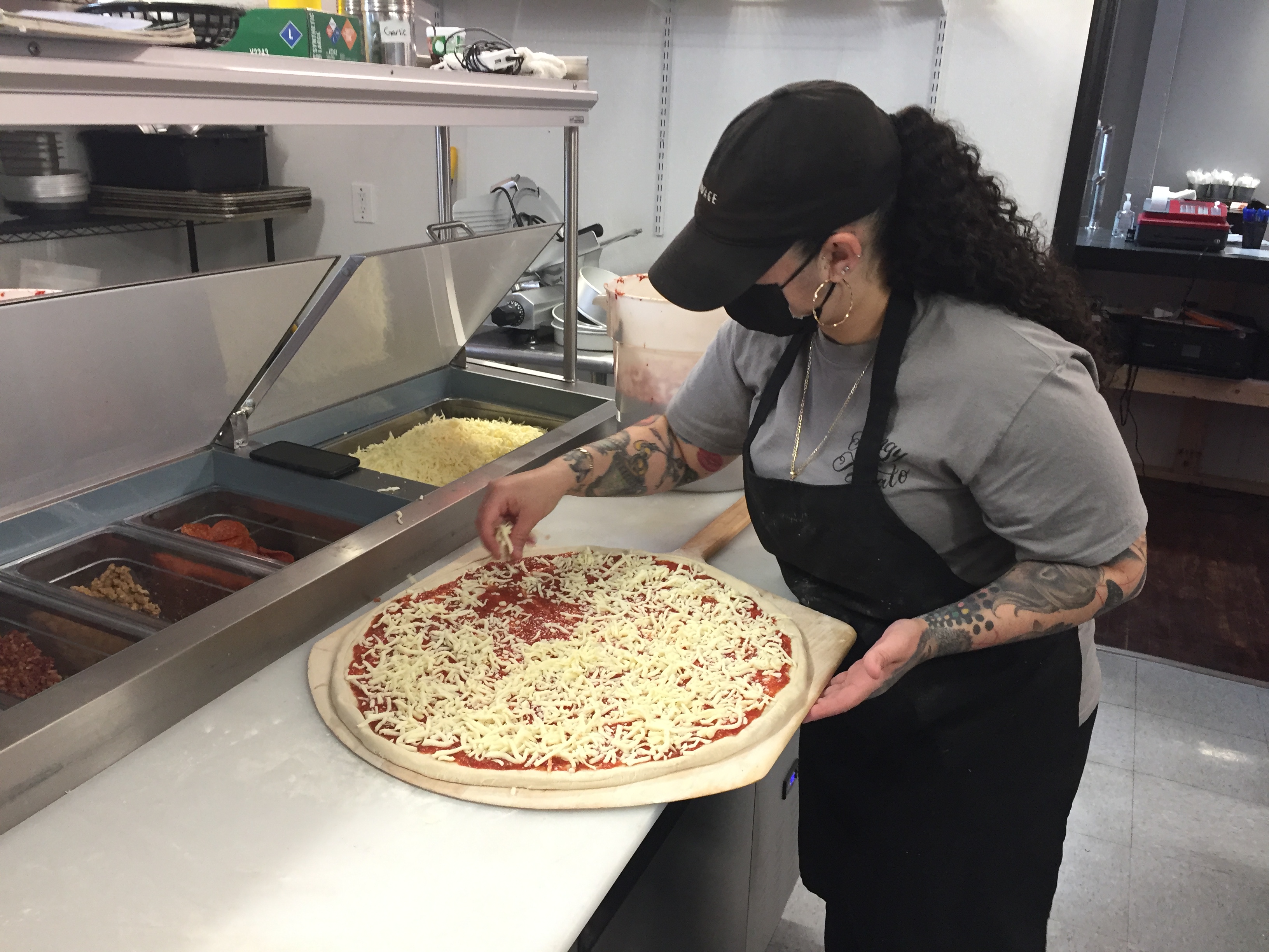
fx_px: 1063
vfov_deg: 48.2
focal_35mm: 29
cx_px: 634
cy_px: 476
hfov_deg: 61.7
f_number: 2.2
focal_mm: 4.15
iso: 125
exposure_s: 1/30
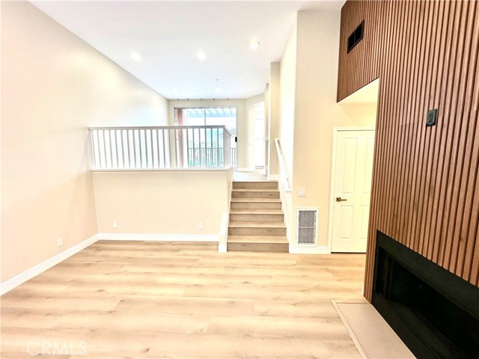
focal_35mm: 14
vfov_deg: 85.7
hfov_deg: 102.1
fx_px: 194
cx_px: 240
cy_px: 180
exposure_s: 1/120
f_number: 2.2
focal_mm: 2.22
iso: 80
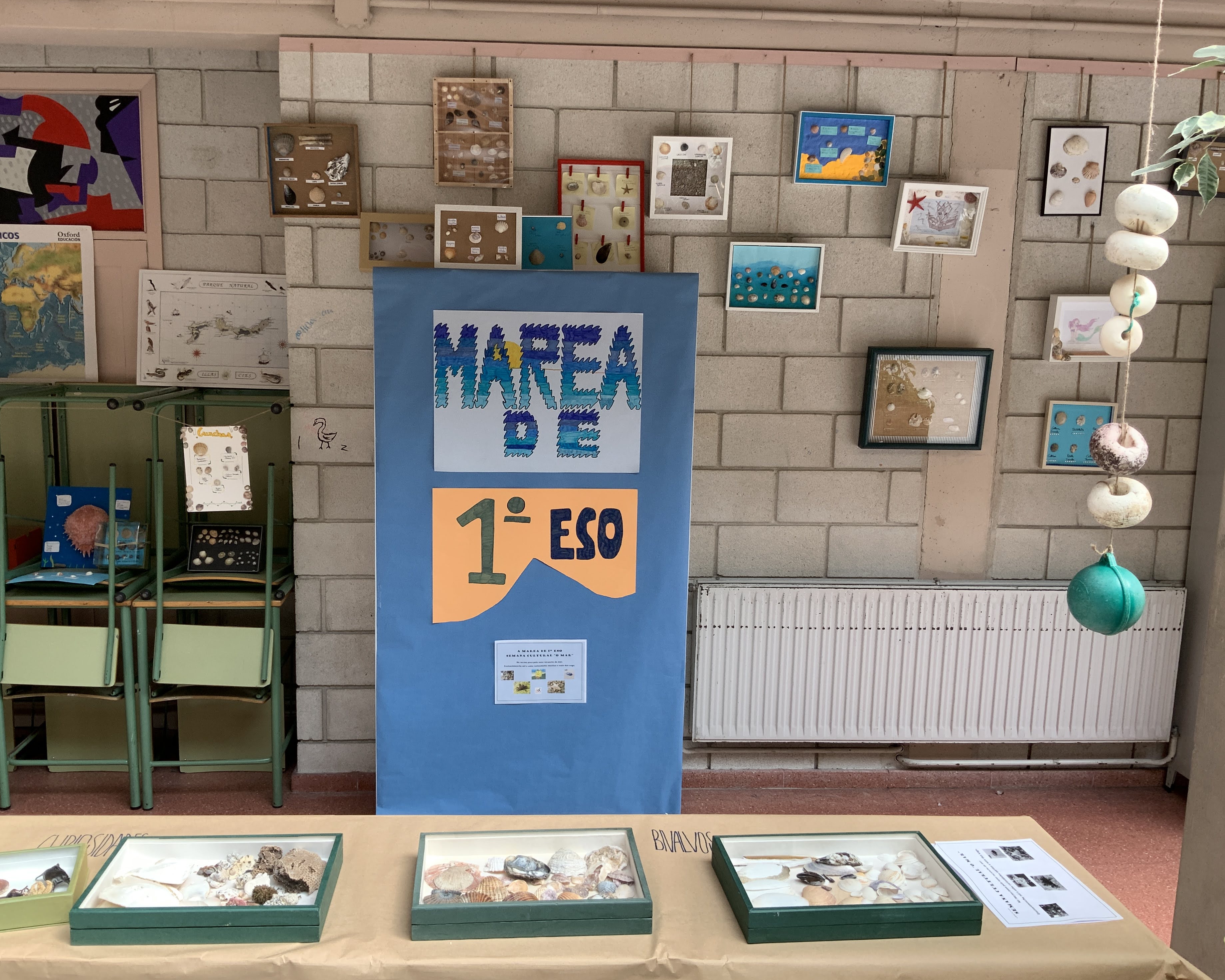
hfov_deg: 57.1
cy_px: 484
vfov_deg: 47.1
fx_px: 1124
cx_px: 570
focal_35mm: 31
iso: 16
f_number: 1.8
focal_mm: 3
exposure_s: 1/184
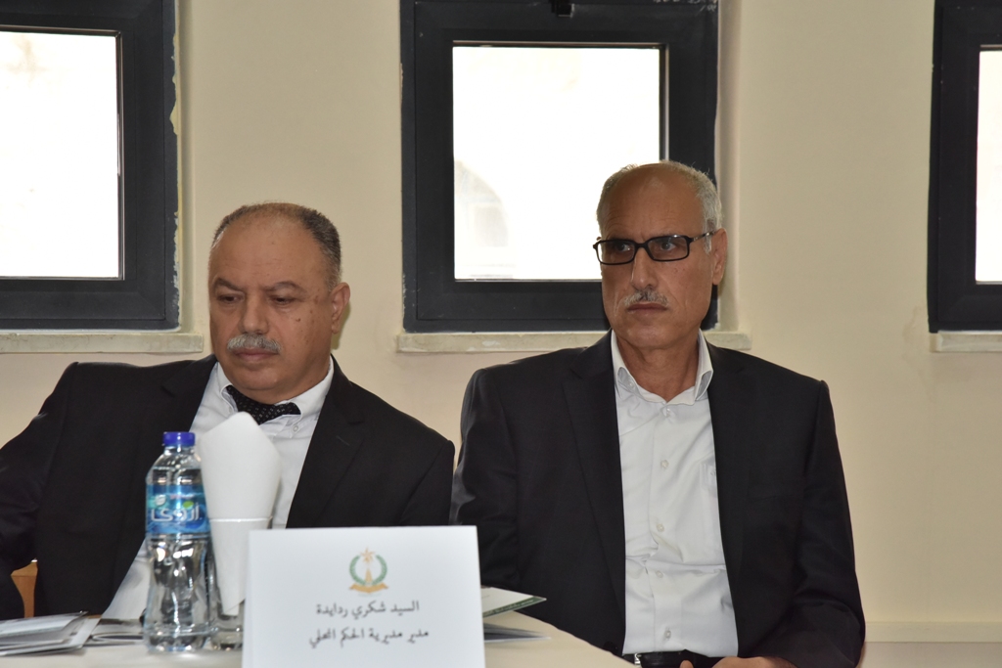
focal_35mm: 120
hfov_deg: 17.1
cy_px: 334
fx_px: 3340
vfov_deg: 11.4
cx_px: 501
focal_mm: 120
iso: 2500
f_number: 10
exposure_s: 1/250
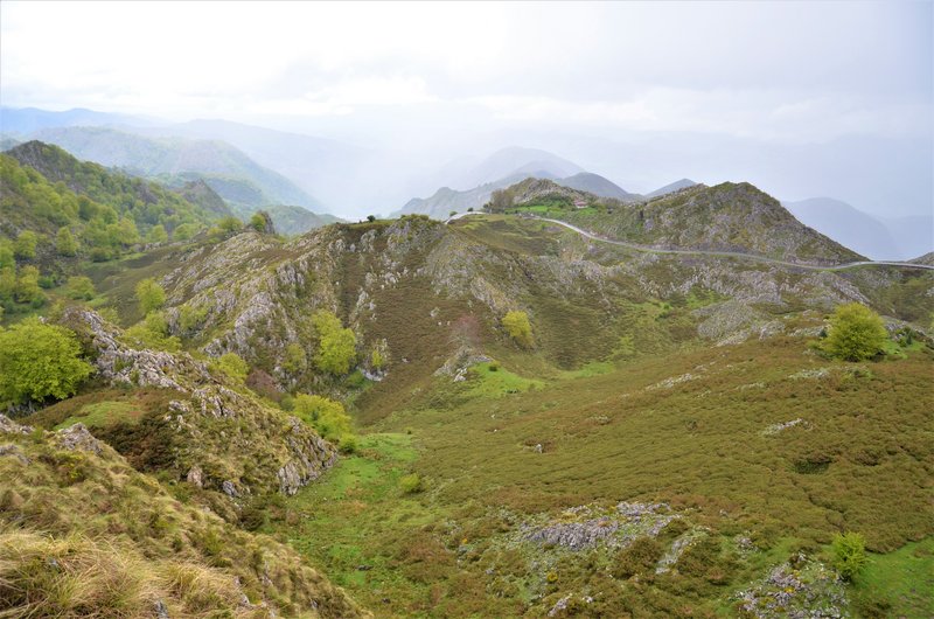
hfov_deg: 67.5
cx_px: 467
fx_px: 699
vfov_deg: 47.7
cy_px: 310
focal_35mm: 27
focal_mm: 18
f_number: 3.5
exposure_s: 1/1000
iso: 400
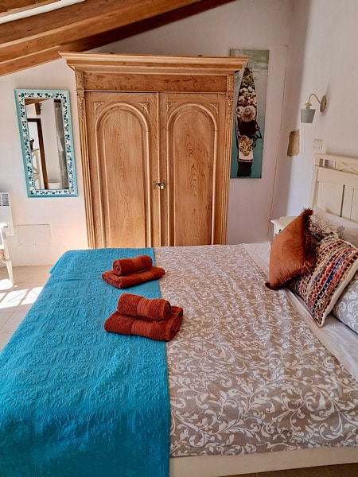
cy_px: 238
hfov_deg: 51.4
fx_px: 372
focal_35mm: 27
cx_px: 179
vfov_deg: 65.3
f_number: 1.8
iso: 50
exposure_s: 1/50
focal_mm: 4
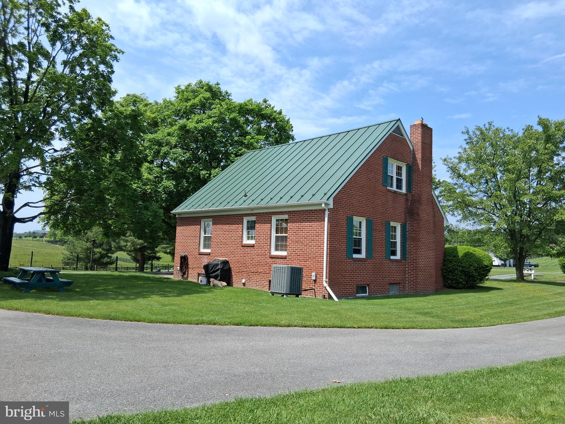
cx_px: 282
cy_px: 212
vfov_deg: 53.1
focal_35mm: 26
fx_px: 424
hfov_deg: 67.3
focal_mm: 3.98
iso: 25
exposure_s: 1/574
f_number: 1.8
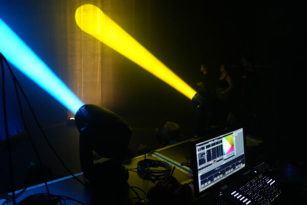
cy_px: 102
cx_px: 154
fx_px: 205
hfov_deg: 73.7
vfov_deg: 53.1
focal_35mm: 24
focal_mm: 24
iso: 8000
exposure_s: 1/160
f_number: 2.8
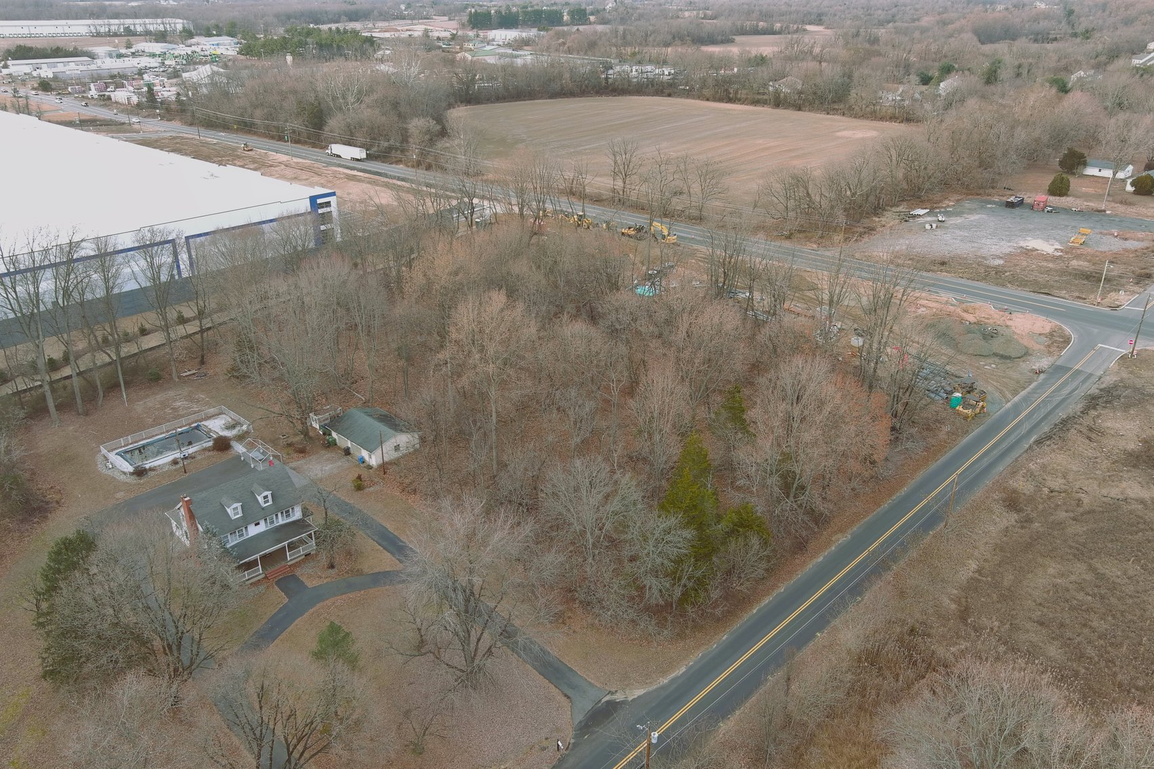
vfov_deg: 45.0
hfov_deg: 63.7
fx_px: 929
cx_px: 577
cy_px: 384
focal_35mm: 29
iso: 100
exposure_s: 1/80
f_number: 2.8
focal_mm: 10.57
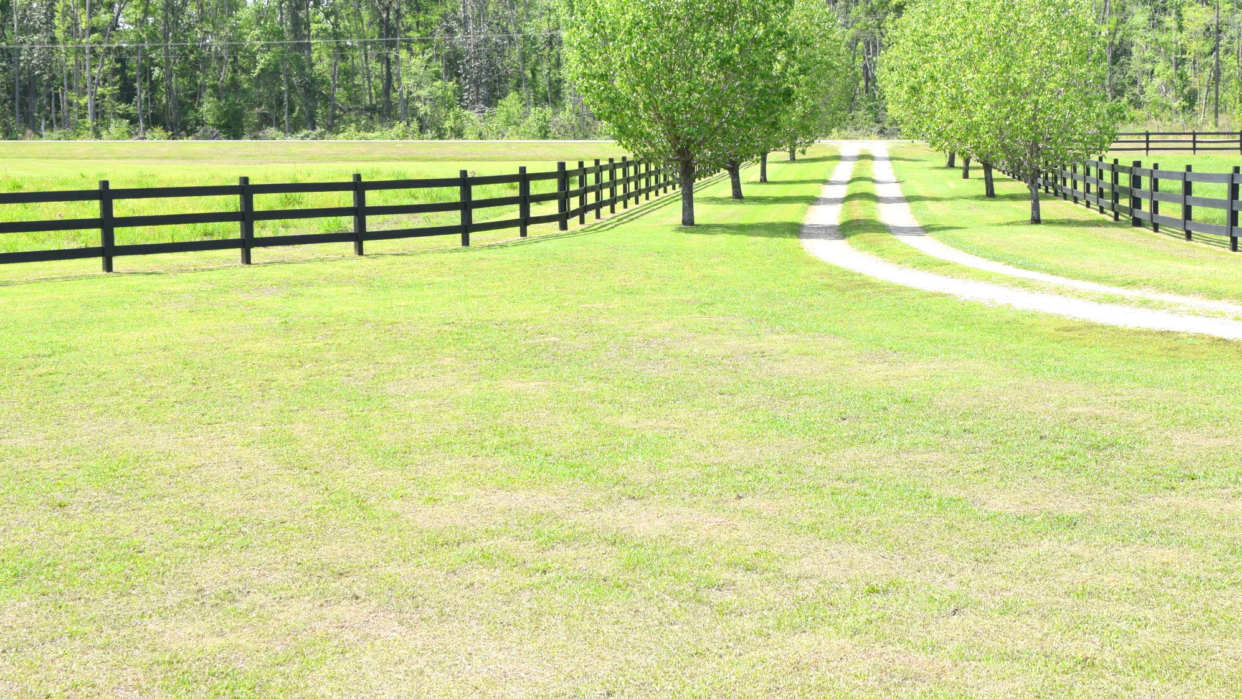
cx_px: 908
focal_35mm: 52
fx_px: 1713
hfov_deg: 39.0
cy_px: 212
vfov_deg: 22.9
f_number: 10
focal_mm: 22
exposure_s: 1/400
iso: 200
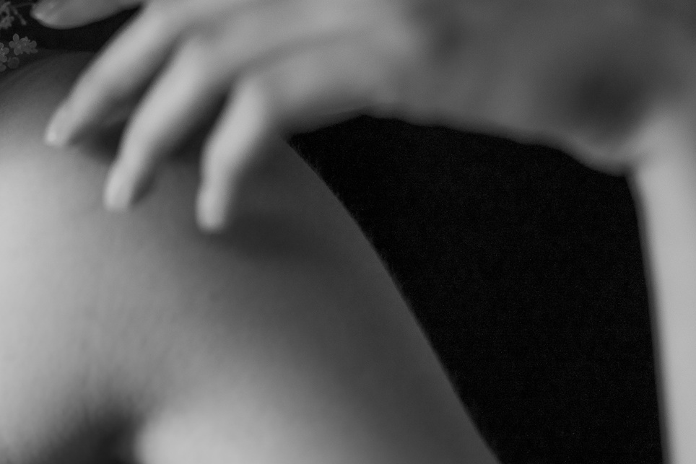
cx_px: 179
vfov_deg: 16.4
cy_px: 150
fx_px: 1605
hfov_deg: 24.2
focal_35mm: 83
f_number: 2.2
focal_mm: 50
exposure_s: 1/100
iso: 400
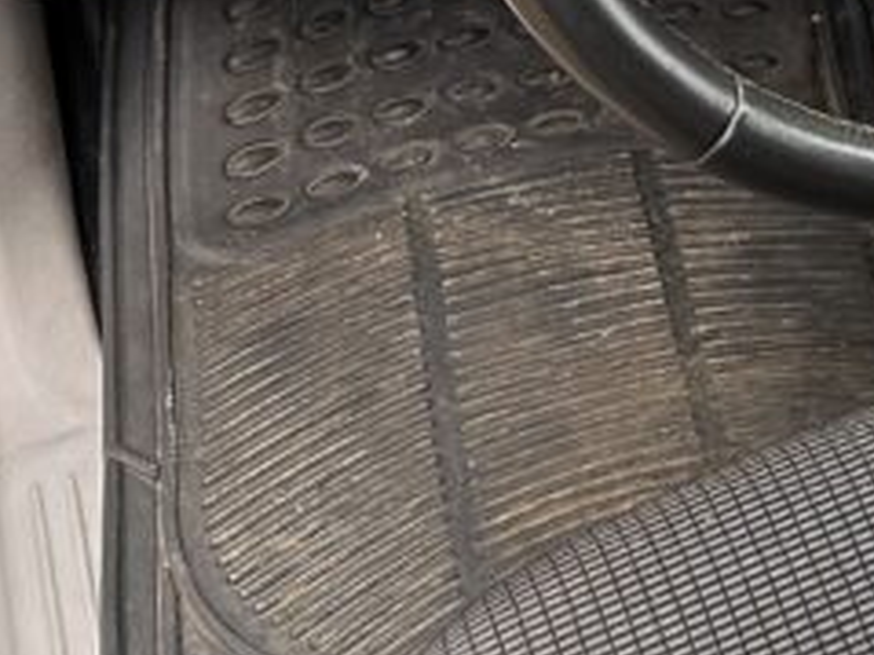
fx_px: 2019
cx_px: 1331
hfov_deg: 20.6
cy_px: -243
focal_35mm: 80
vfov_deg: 17.1
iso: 250
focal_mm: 6.86
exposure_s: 1/105
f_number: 1.78
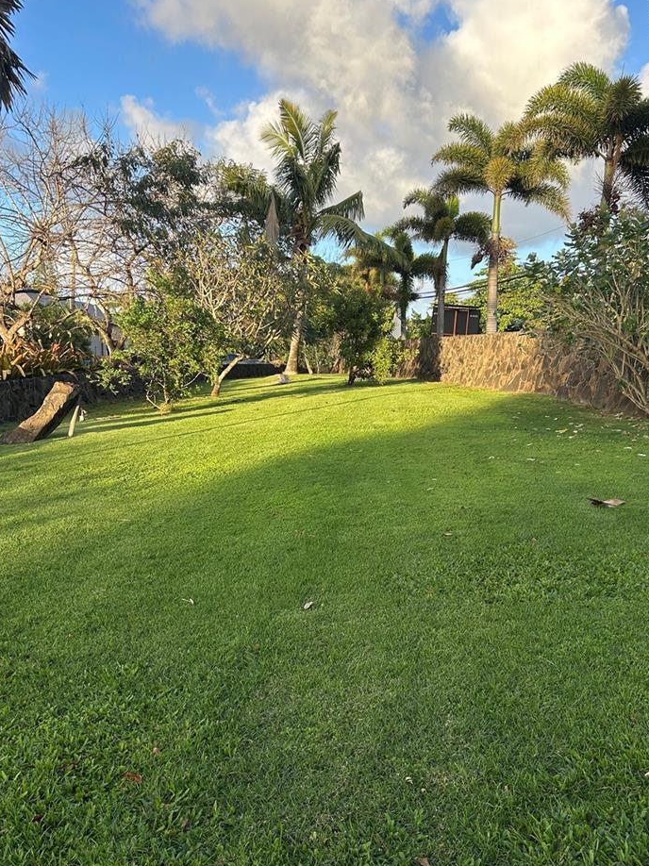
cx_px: 347
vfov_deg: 54.0
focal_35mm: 34
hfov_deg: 41.8
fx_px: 850
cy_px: 425
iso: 50
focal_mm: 5.7
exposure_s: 1/1147
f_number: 1.5
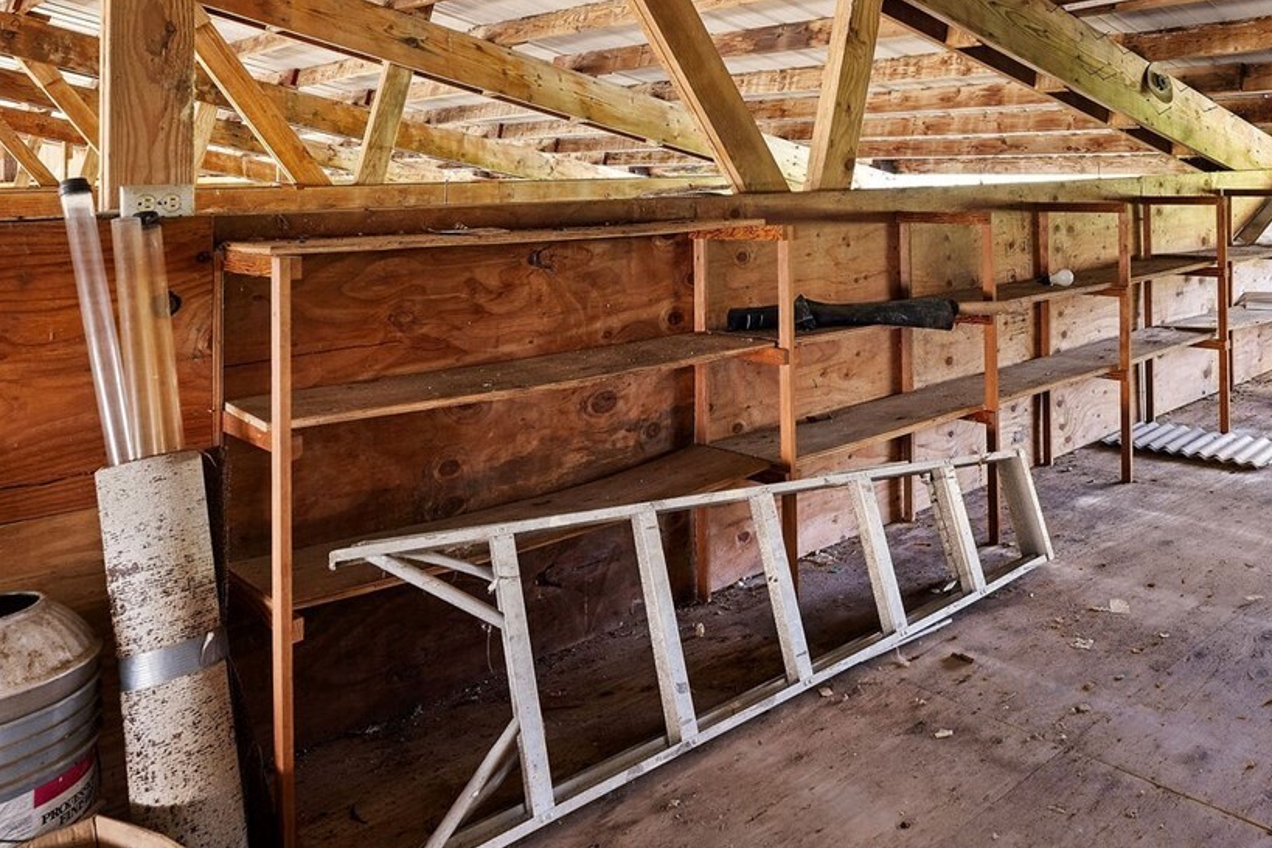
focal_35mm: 29
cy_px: 139
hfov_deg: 61.1
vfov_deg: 42.4
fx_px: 1025
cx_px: 908
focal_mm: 14
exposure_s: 1/2
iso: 400
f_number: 8
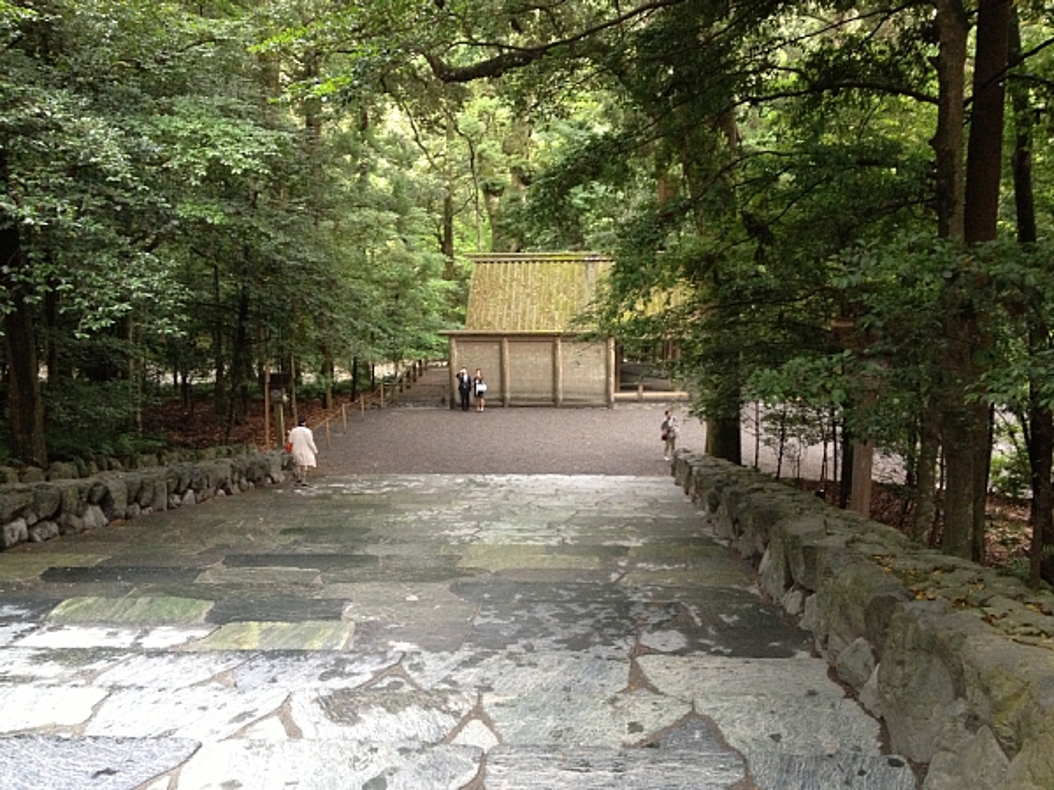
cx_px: 527
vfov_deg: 40.7
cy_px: 395
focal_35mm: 35
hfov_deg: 52.6
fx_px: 1066
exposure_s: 1/20
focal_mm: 4.28
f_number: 2.4
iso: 250
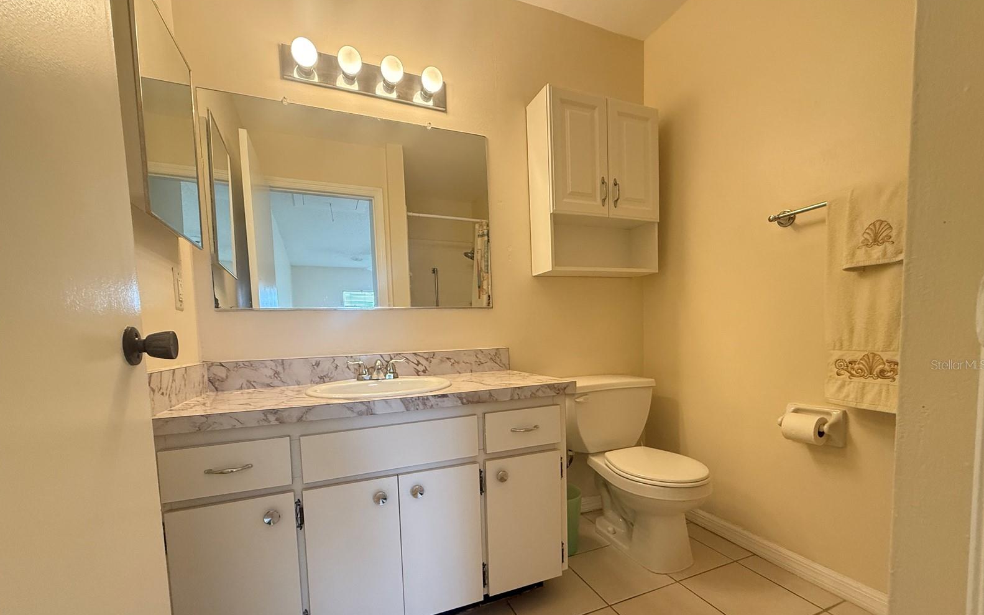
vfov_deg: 74.1
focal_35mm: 15
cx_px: 492
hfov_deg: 101.5
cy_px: 364
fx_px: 402
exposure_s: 1/120
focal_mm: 2.22
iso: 320
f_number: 2.2
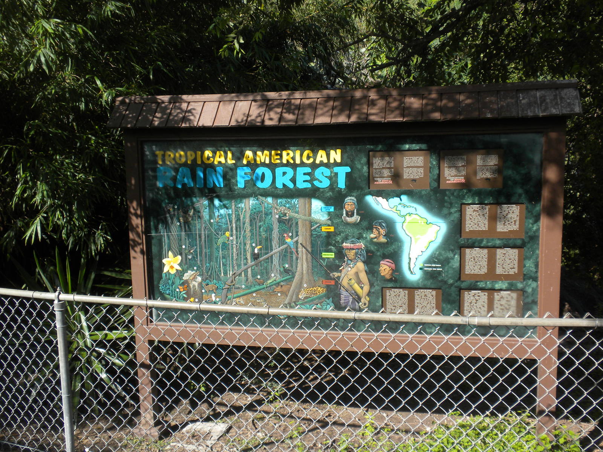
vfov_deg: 38.7
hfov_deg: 50.1
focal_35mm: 37
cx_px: 302
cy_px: 226
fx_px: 645
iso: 64
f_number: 10
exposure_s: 1/52.5
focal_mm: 6.6
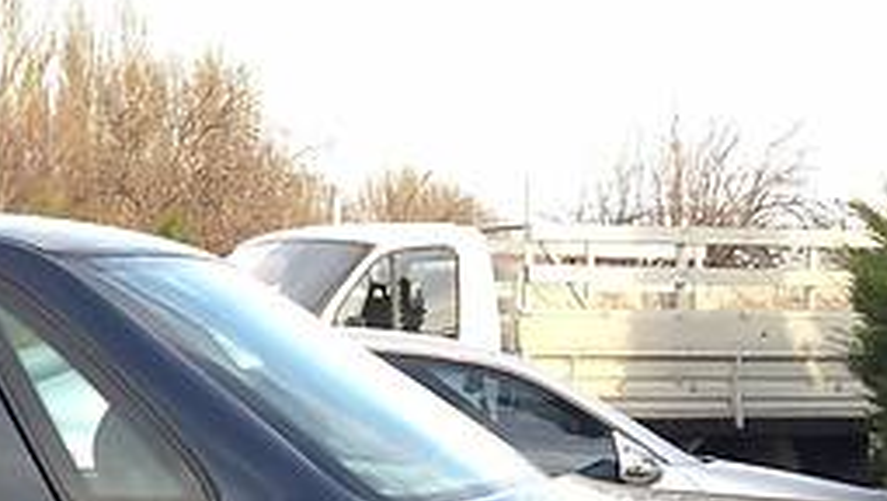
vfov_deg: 12.2
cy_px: 463
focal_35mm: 99
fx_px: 2331
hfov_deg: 19.6
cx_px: -320
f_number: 2.2
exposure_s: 1/134
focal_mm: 4.2
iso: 32
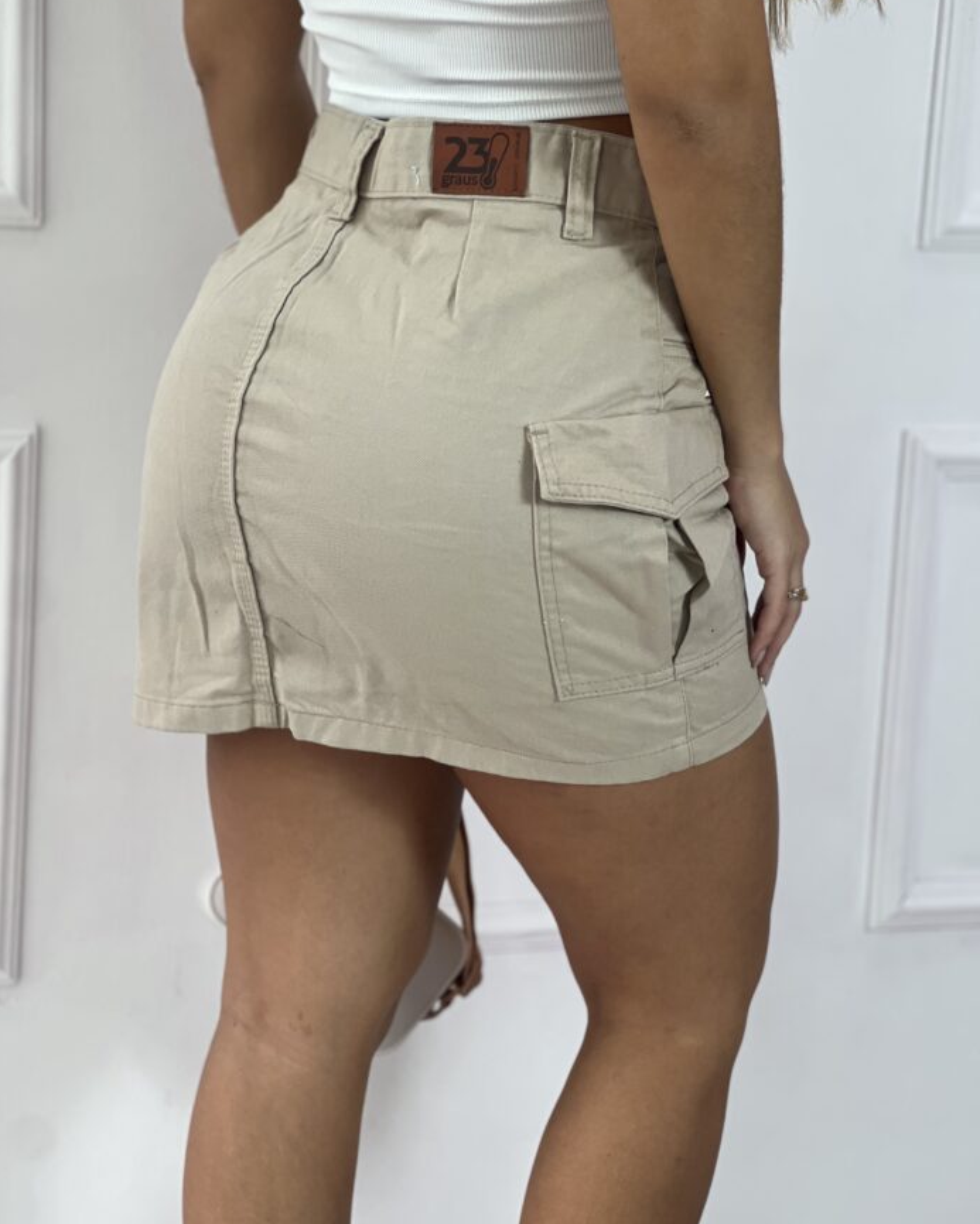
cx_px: 491
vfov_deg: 23.6
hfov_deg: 18.9
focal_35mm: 81
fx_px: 2936
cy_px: 617
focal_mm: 9
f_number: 2.8
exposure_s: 1/120
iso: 64
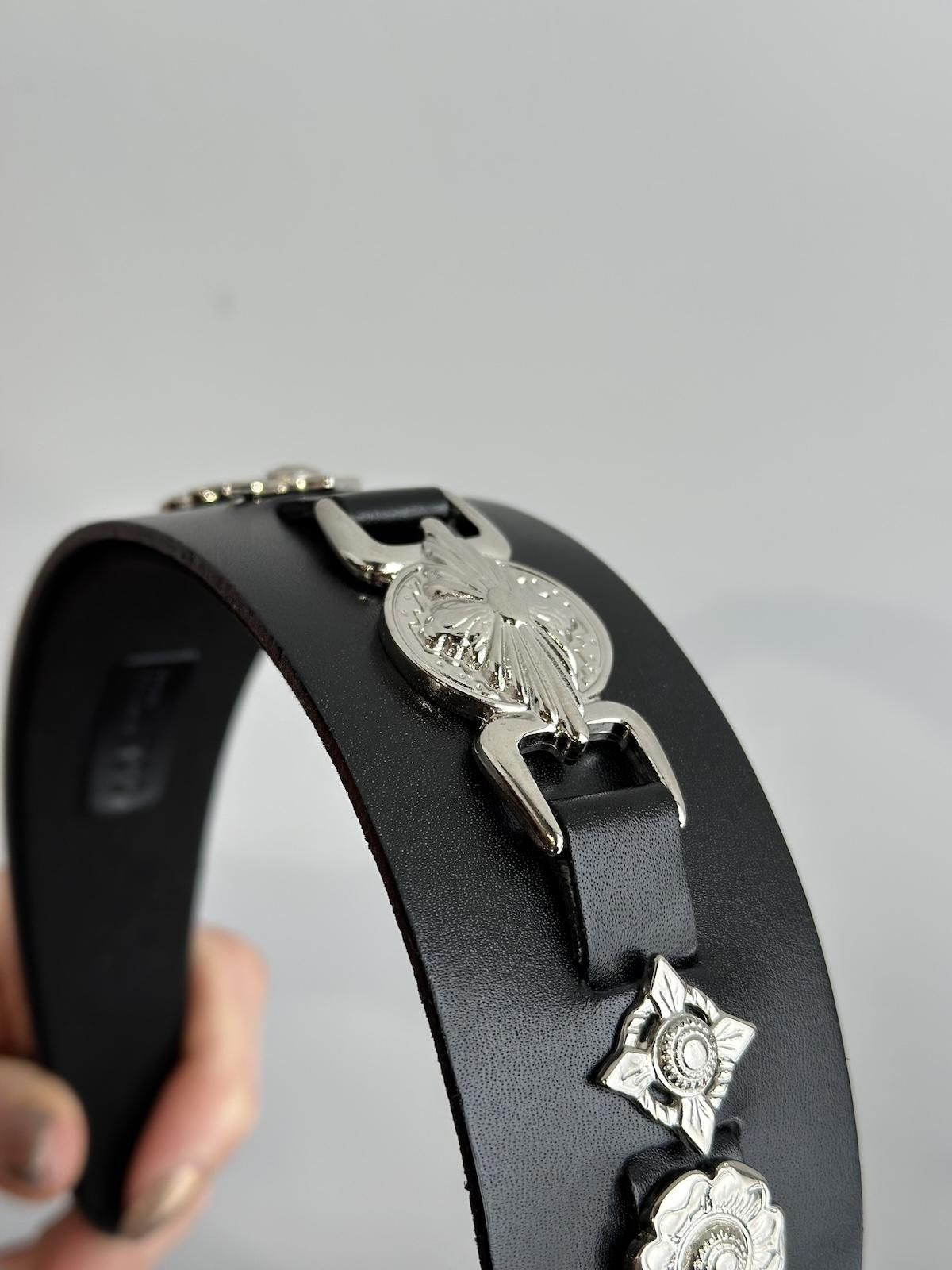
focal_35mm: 48
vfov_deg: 39.7
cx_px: 476
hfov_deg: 30.3
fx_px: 1760
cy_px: 635
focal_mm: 6.86
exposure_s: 1/273
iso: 80
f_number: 1.78
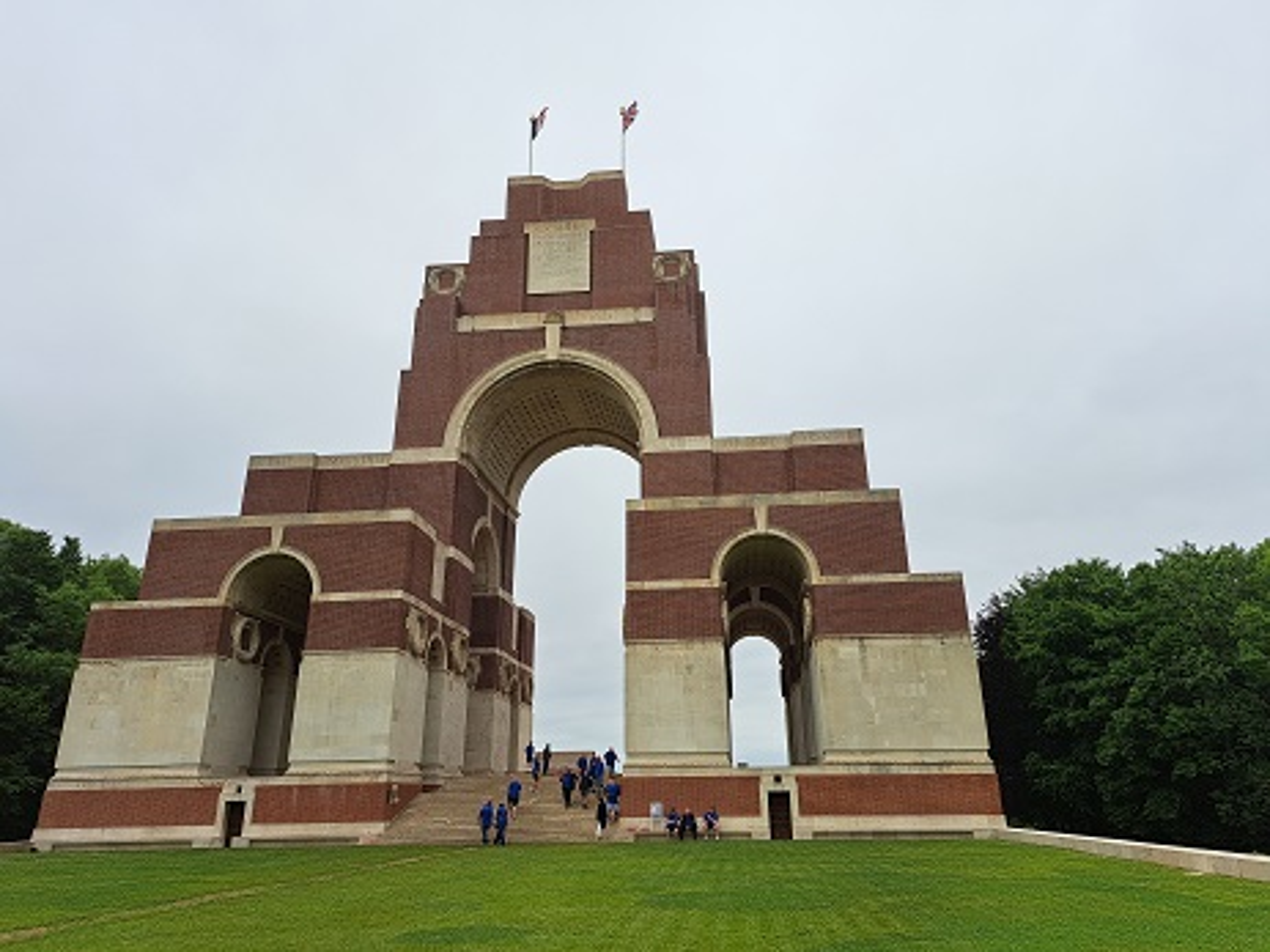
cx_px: 635
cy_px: 476
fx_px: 880
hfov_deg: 71.6
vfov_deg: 56.8
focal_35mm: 24
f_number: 1.8
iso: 50
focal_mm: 5.23
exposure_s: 1/674
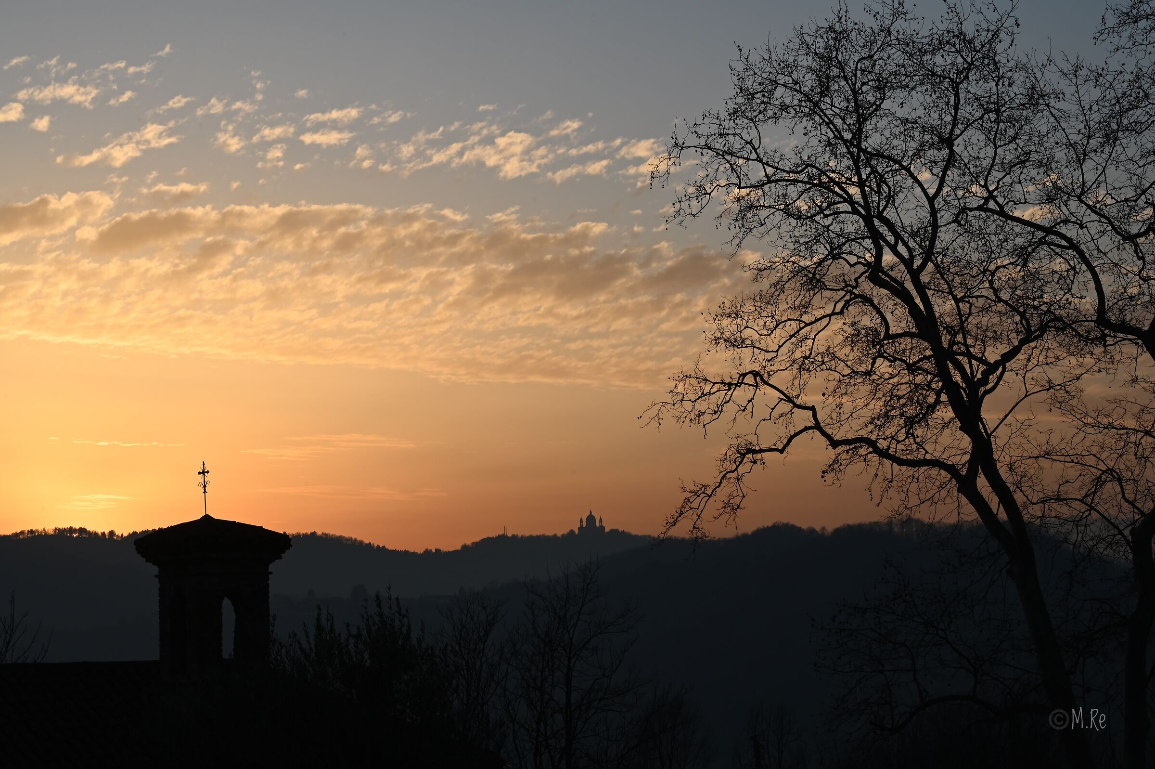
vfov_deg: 19.4
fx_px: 2244
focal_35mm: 70
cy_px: 384
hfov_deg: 28.9
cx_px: 578
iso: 180
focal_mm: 70
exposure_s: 1/80
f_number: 18
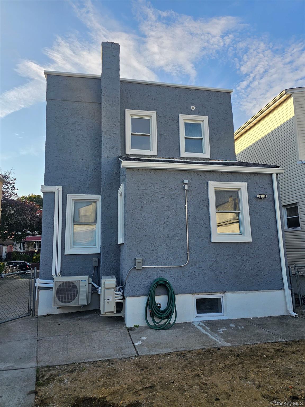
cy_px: 204
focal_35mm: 23
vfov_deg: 73.9
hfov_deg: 58.9
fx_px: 270
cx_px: 152
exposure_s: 1/265
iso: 10
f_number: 1.7
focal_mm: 6.3
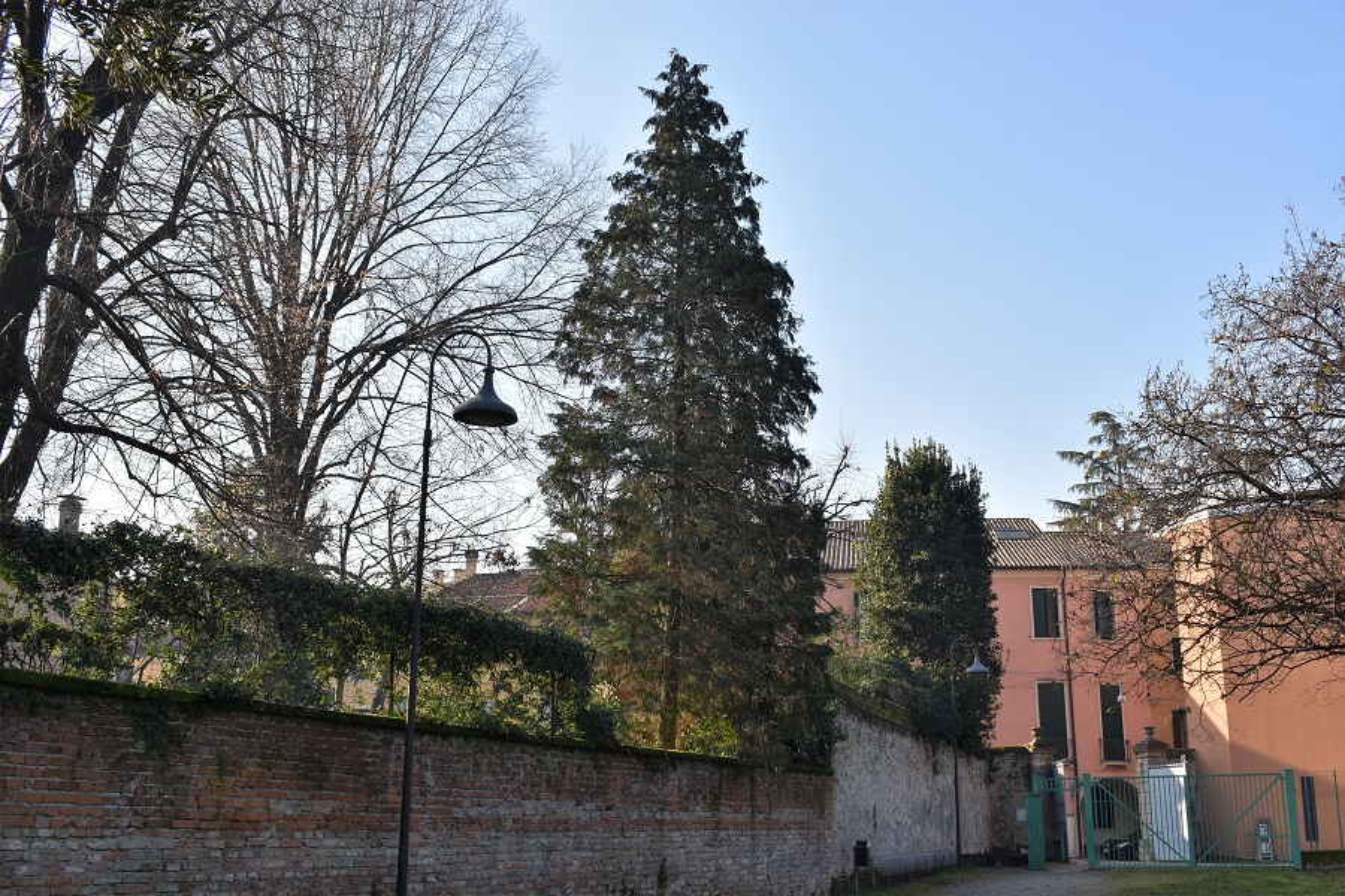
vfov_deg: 35.5
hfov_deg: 51.3
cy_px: 448
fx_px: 1401
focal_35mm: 38
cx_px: 672
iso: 200
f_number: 9
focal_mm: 25
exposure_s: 1/320
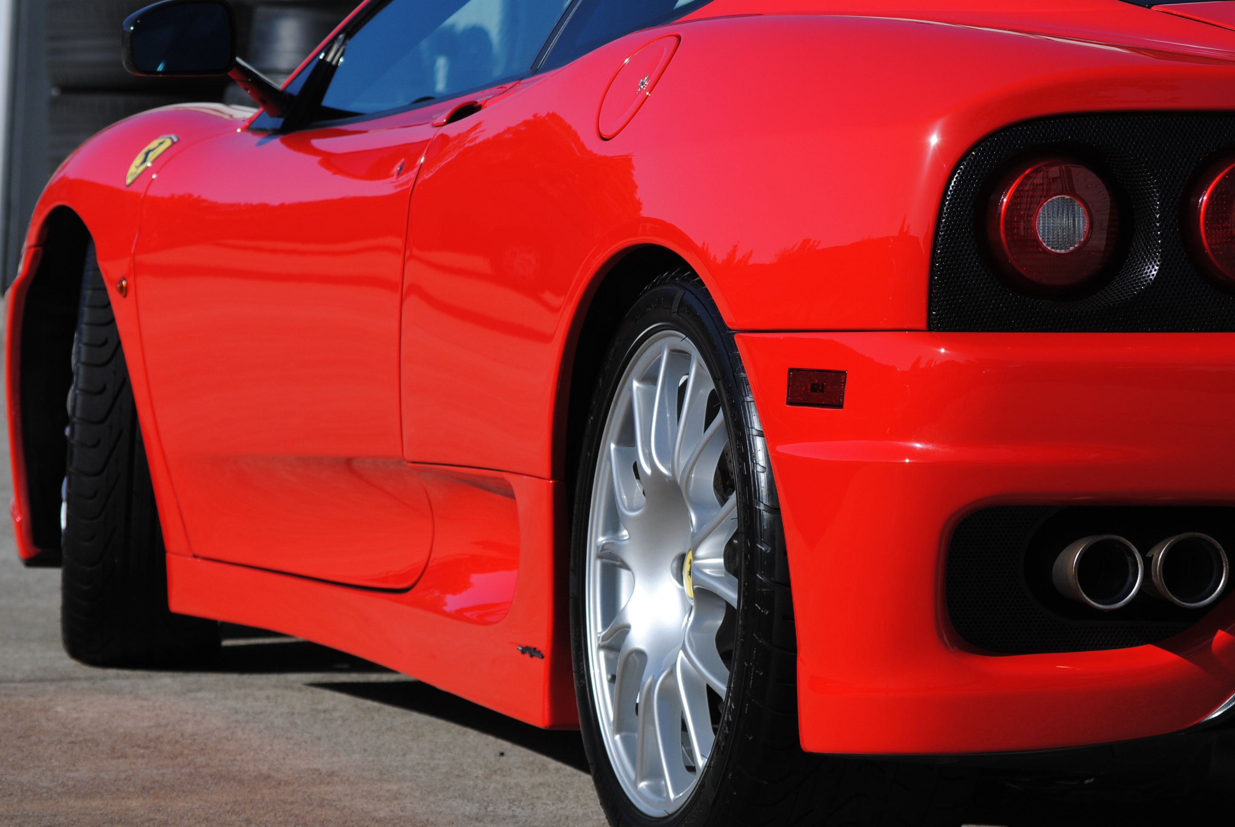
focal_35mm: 197
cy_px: 391
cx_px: 683
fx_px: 6766
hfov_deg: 10.4
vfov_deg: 7.0
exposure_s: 1/640
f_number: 6.3
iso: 100
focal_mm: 98
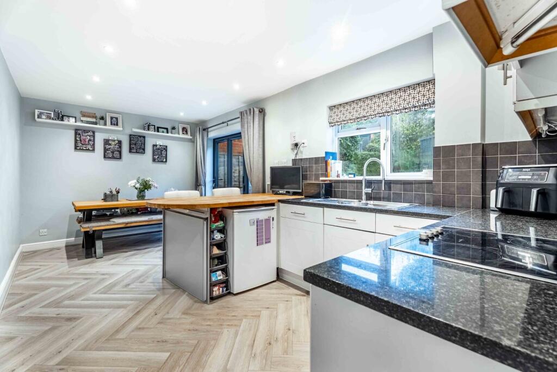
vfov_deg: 73.8
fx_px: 248
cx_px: 278
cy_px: 186
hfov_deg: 96.7
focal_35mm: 16
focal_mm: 16
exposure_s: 1/40
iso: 200
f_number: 8
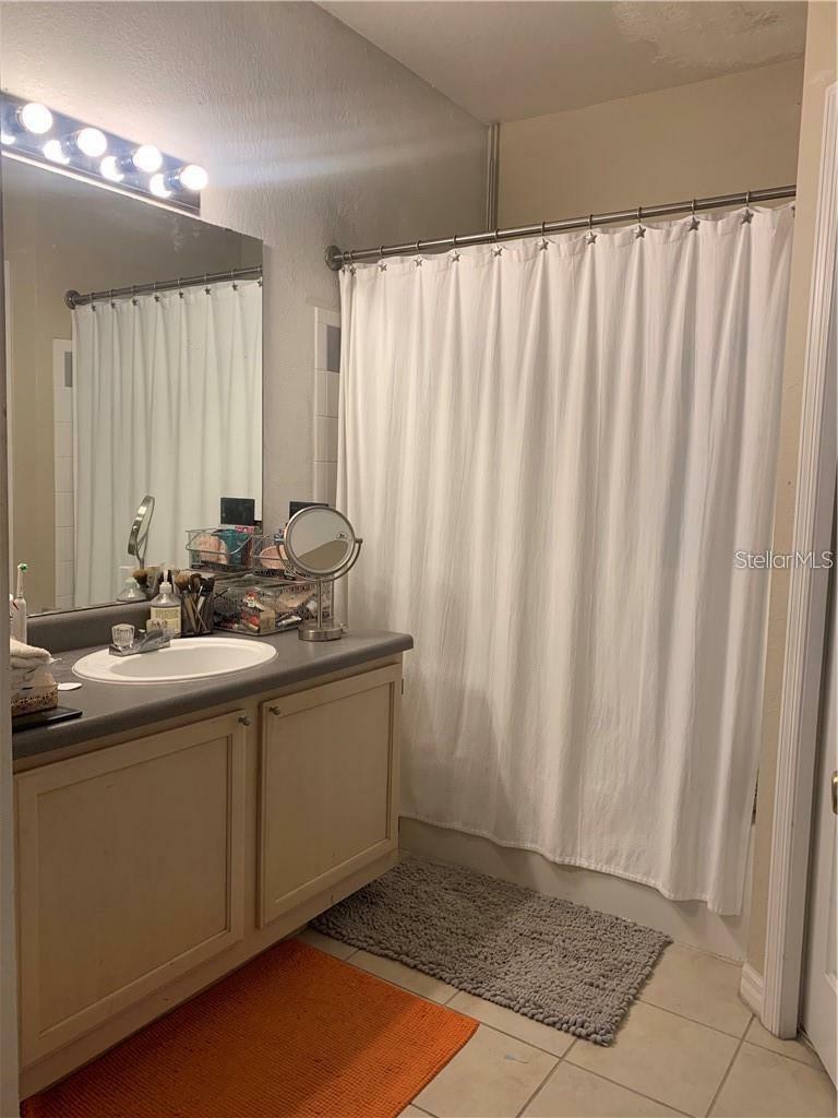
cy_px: 559
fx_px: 839
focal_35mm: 26
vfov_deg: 67.3
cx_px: 419
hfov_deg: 53.1
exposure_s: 1/60
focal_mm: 4.25
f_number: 1.8
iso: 100
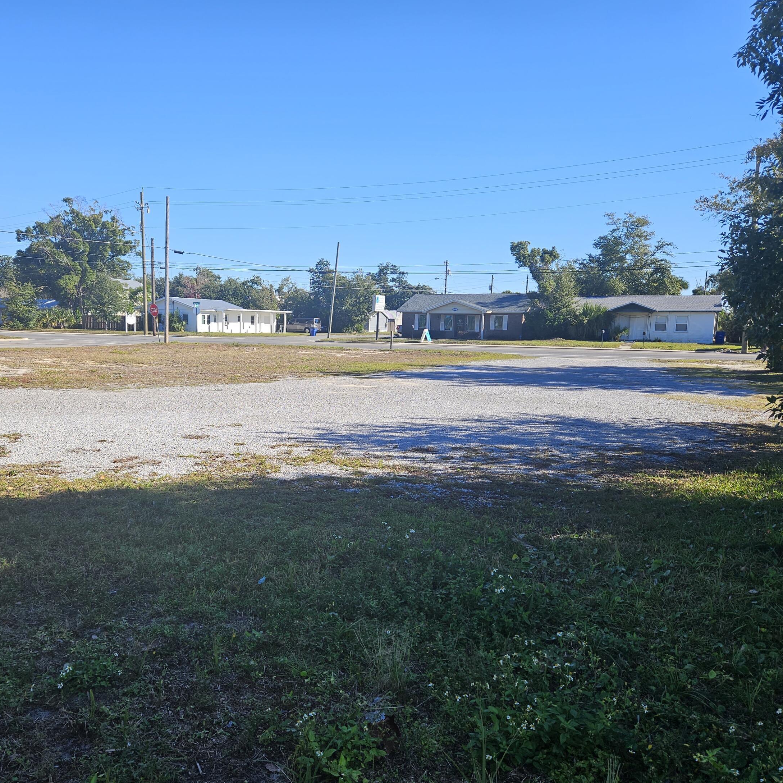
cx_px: 330
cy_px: 403
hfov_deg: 57.0
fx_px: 717
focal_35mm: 28
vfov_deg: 57.3
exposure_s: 1/1005
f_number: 1.8
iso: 25
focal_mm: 5.4
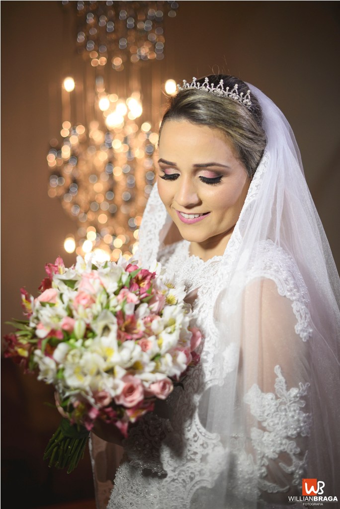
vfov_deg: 39.6
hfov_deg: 27.0
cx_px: 170
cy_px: 254
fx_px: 707
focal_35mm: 50
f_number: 2
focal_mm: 50
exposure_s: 1/350
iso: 1000
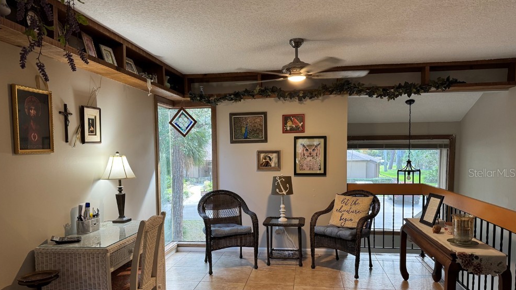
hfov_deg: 69.8
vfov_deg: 42.7
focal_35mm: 27
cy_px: 173
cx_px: 251
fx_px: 369
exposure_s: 1/60
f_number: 1.78
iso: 160
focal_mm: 6.76
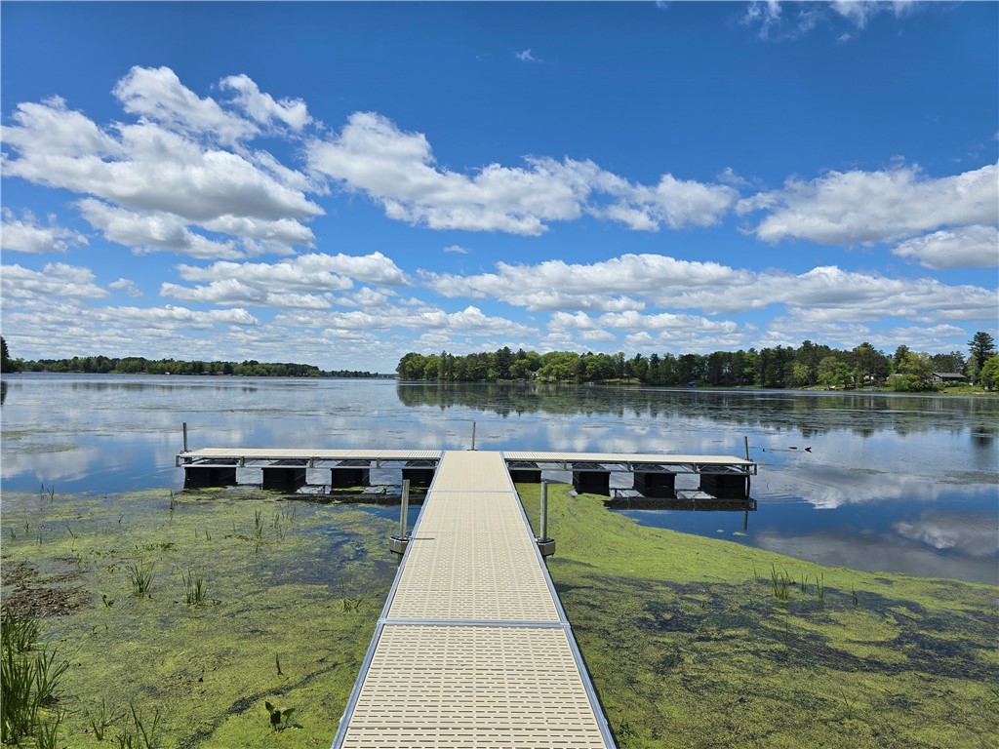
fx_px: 664
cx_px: 500
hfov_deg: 73.9
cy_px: 374
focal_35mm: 23
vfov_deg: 58.9
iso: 12
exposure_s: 1/1358
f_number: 1.7
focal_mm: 6.3
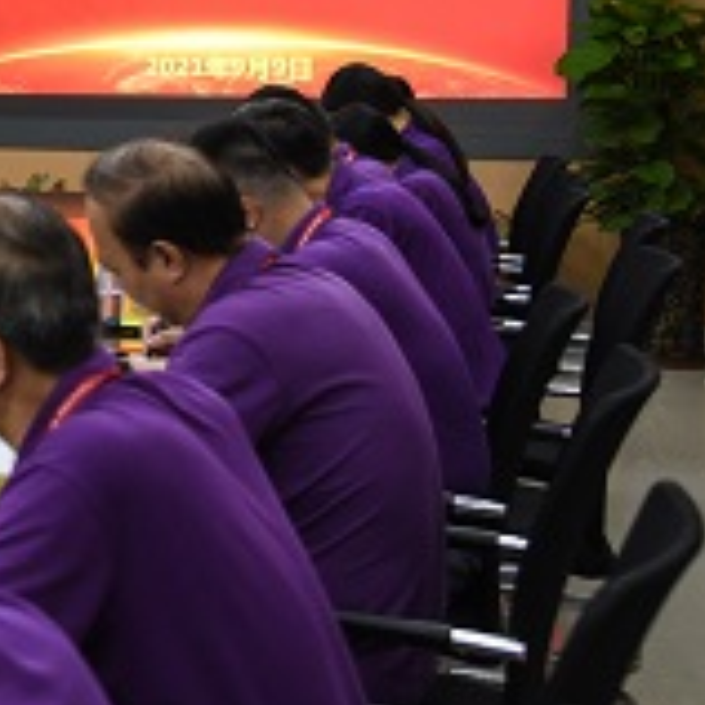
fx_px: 1982
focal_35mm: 86
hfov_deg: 18.0
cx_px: -357
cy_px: 123
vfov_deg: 19.9
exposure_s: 1/200
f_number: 4
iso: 2500
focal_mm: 32
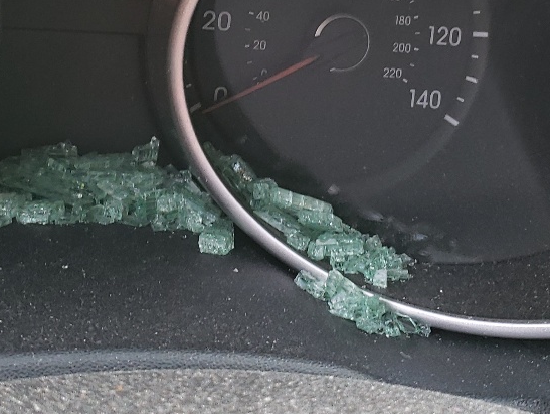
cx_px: 219
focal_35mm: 76
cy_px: -12
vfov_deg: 18.8
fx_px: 1208
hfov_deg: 25.6
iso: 89
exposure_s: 1/120
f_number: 1.5
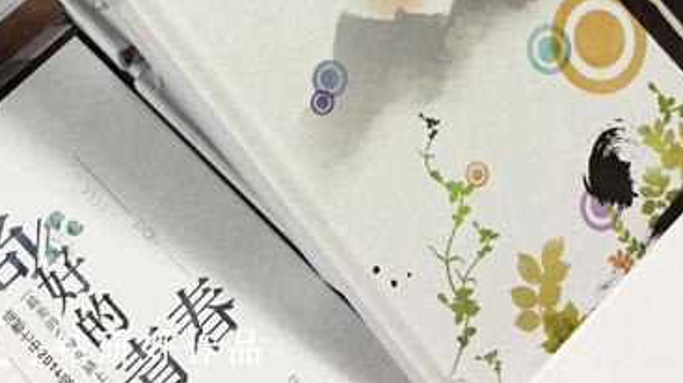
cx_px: 294
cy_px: -106
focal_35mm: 68
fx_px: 1231
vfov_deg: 16.8
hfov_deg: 31.0
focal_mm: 4.15
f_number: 2.2
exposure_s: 1/33
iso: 200
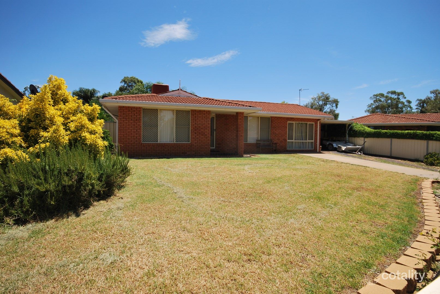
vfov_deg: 63.4
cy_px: 147
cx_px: 220
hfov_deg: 85.3
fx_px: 239
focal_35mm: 20
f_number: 10
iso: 100
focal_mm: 13
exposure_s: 1/200
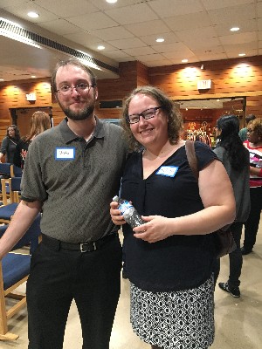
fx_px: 293
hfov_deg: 48.2
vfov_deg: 61.7
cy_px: 174
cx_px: 131
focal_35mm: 29
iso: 200
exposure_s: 1/15
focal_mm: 4.15
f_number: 2.2
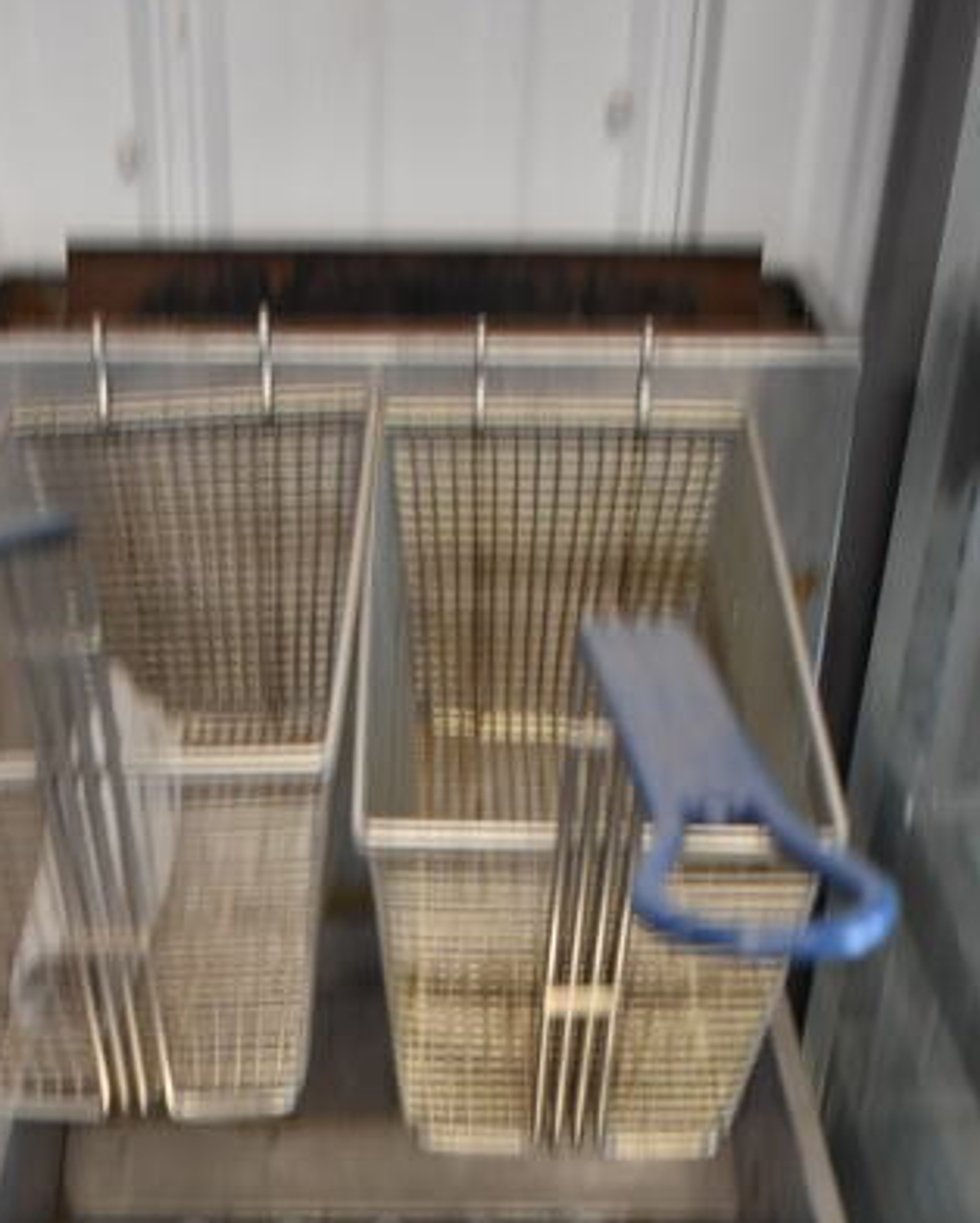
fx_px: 2137
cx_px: 387
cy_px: 1362
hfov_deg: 25.8
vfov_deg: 28.8
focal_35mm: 59
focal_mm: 18
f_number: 4
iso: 900
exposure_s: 1/60
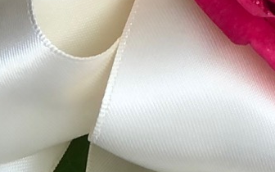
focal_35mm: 362
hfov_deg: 5.8
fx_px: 2713
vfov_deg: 3.6
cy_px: -135
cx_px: 378
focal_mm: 6.6
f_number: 2.8
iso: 25
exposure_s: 1/60
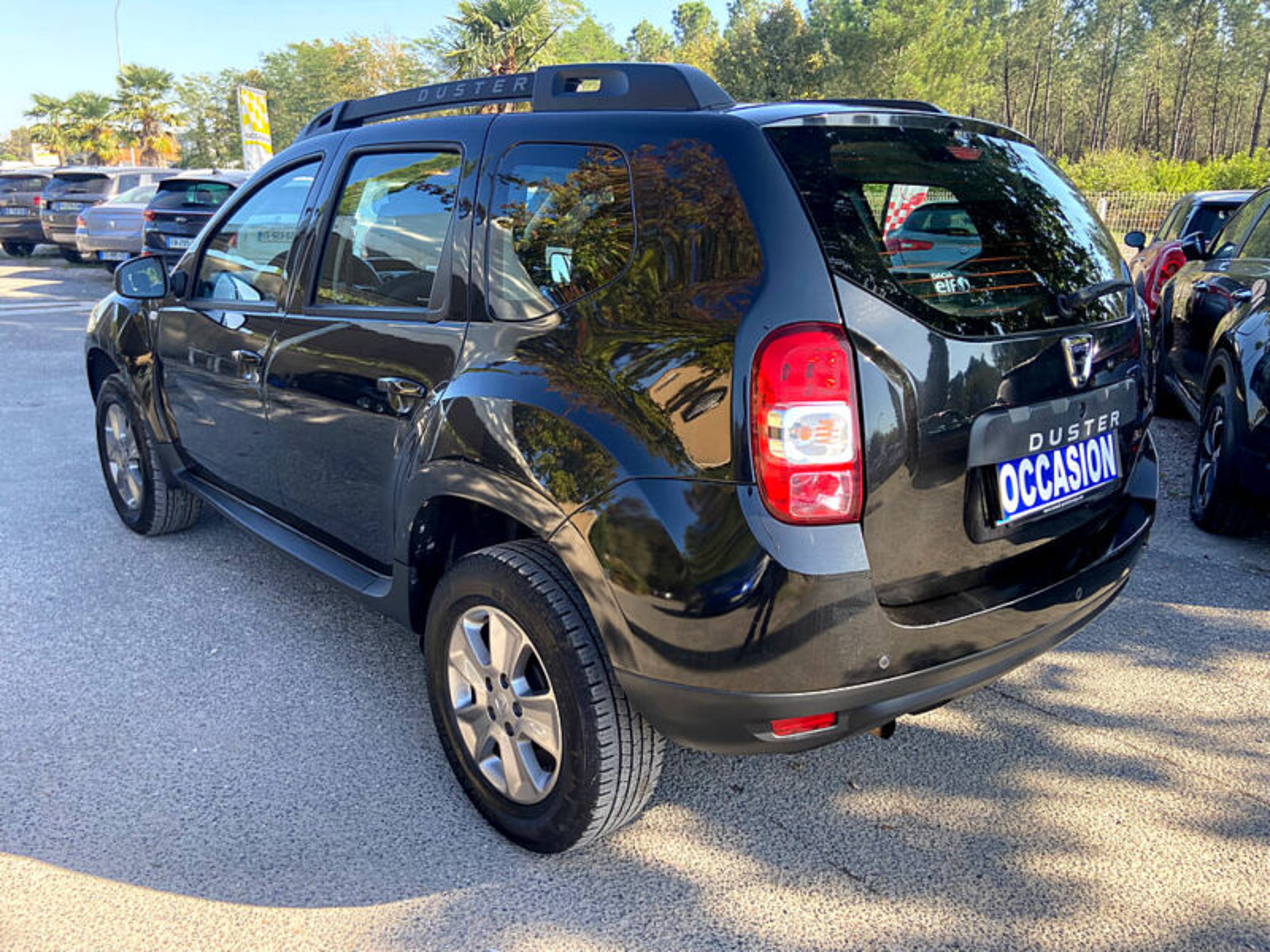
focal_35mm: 26
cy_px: 476
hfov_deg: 67.3
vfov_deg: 53.1
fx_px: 954
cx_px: 635
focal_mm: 4.25
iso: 32
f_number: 1.8
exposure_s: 1/292
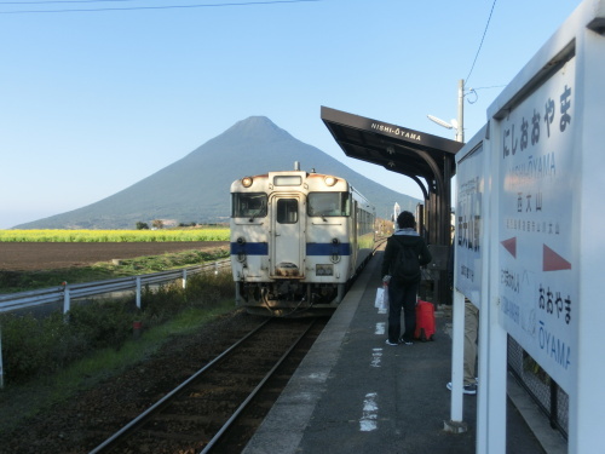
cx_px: 302
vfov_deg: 42.9
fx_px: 577
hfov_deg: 55.4
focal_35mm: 33
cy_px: 227
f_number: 3.7
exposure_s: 1/400
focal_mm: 5.93
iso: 80
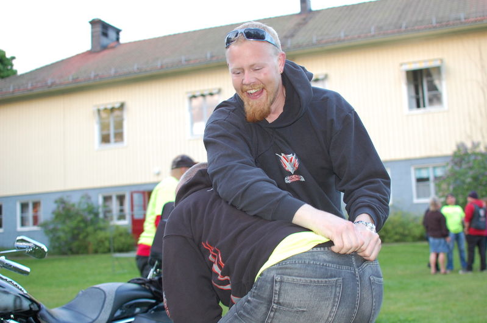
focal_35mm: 52
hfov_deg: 37.9
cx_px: 244
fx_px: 709
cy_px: 162
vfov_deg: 25.7
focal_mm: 35
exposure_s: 1/60
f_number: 2.8
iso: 400
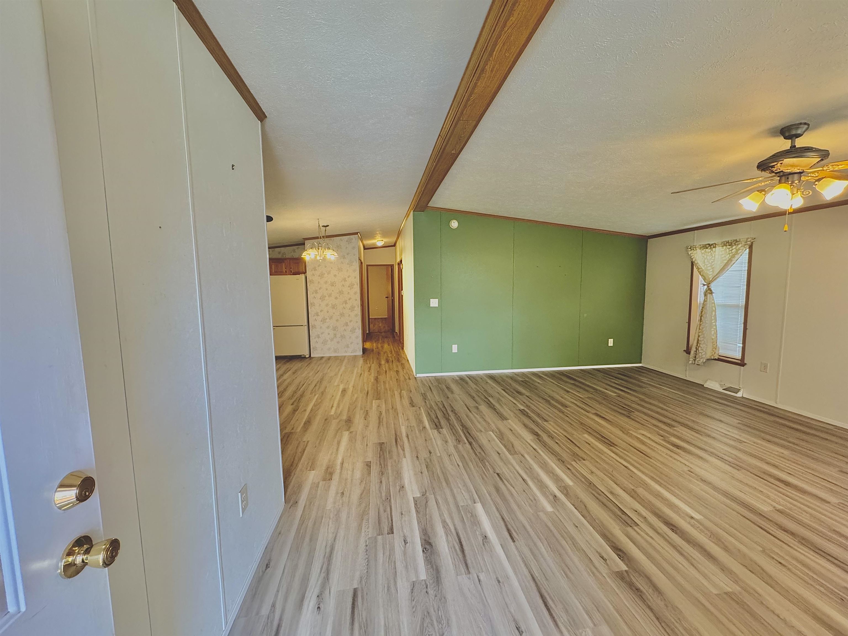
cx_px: 424
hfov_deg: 102.1
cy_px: 318
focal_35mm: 14
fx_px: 343
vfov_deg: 85.7
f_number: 2.2
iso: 320
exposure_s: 1/120
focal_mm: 2.22
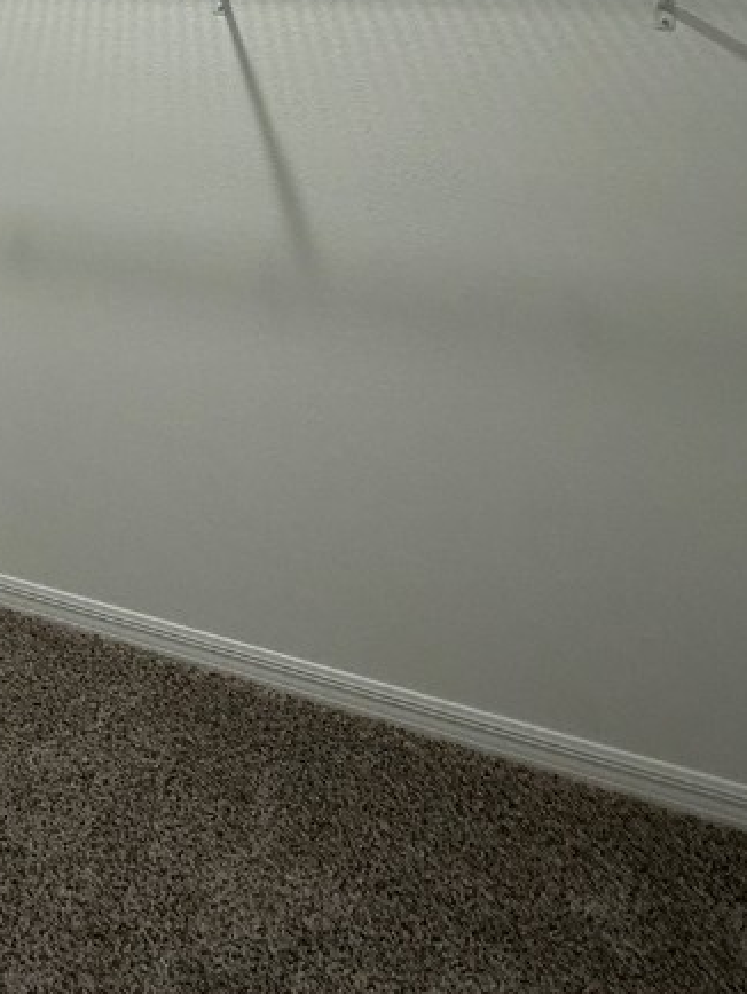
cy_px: 131
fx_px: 949
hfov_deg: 41.7
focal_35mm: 33
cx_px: 186
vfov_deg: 50.2
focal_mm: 2.22
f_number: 2.2
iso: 320
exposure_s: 1/120
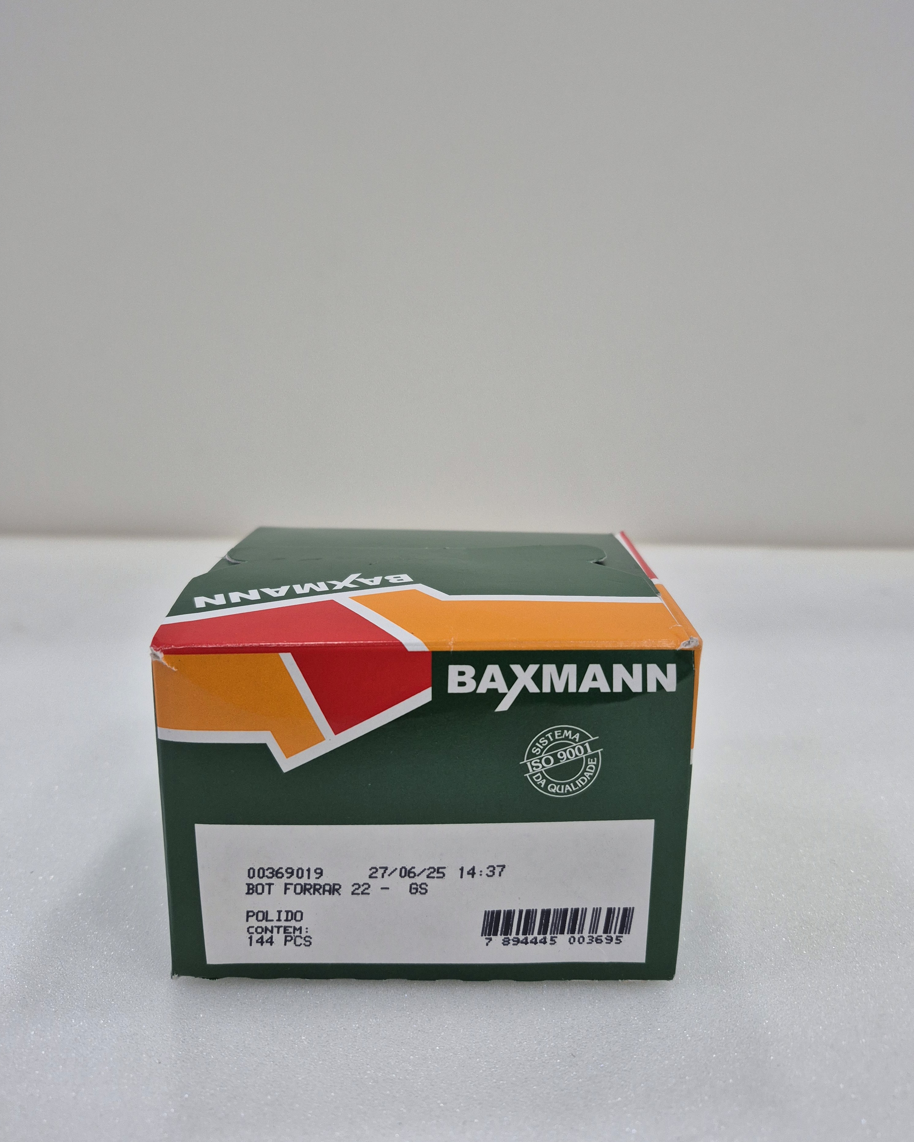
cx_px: 456
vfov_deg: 70.2
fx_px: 812
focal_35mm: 24
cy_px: 540
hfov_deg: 58.8
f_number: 1.8
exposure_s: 1/180
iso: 250
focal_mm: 5.4
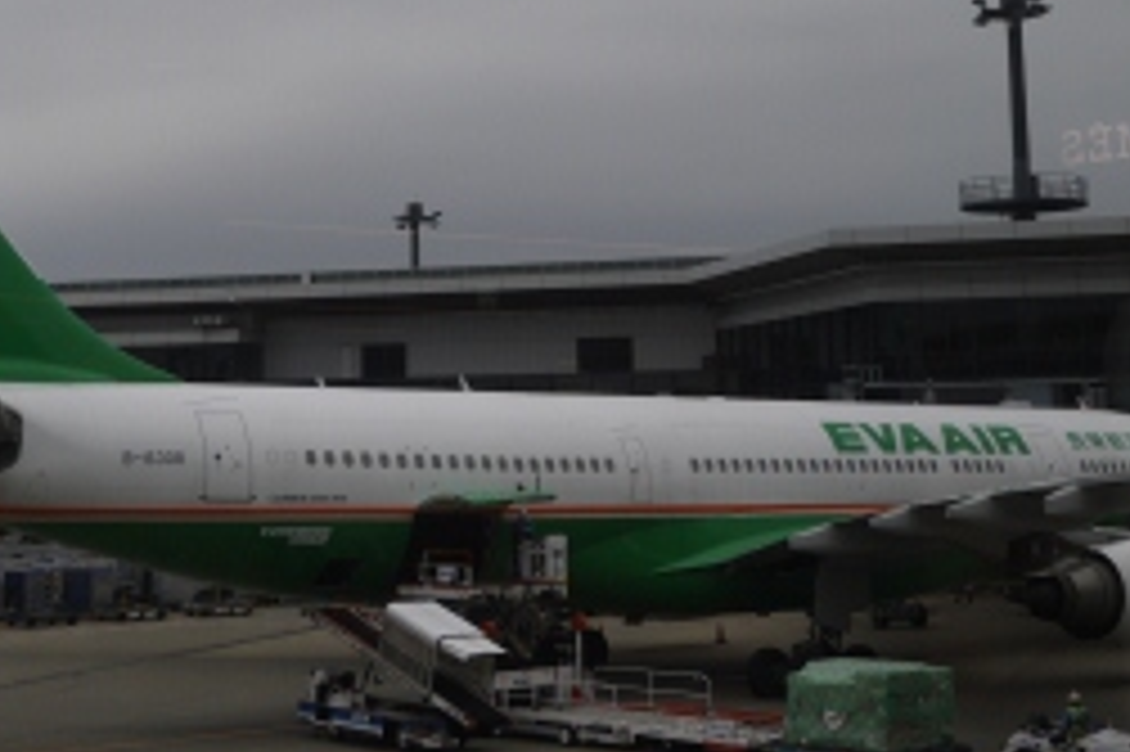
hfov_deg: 26.0
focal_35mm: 78
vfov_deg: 17.2
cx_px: 473
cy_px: 81
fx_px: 2447
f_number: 5.6
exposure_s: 1/160
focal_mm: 21
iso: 160
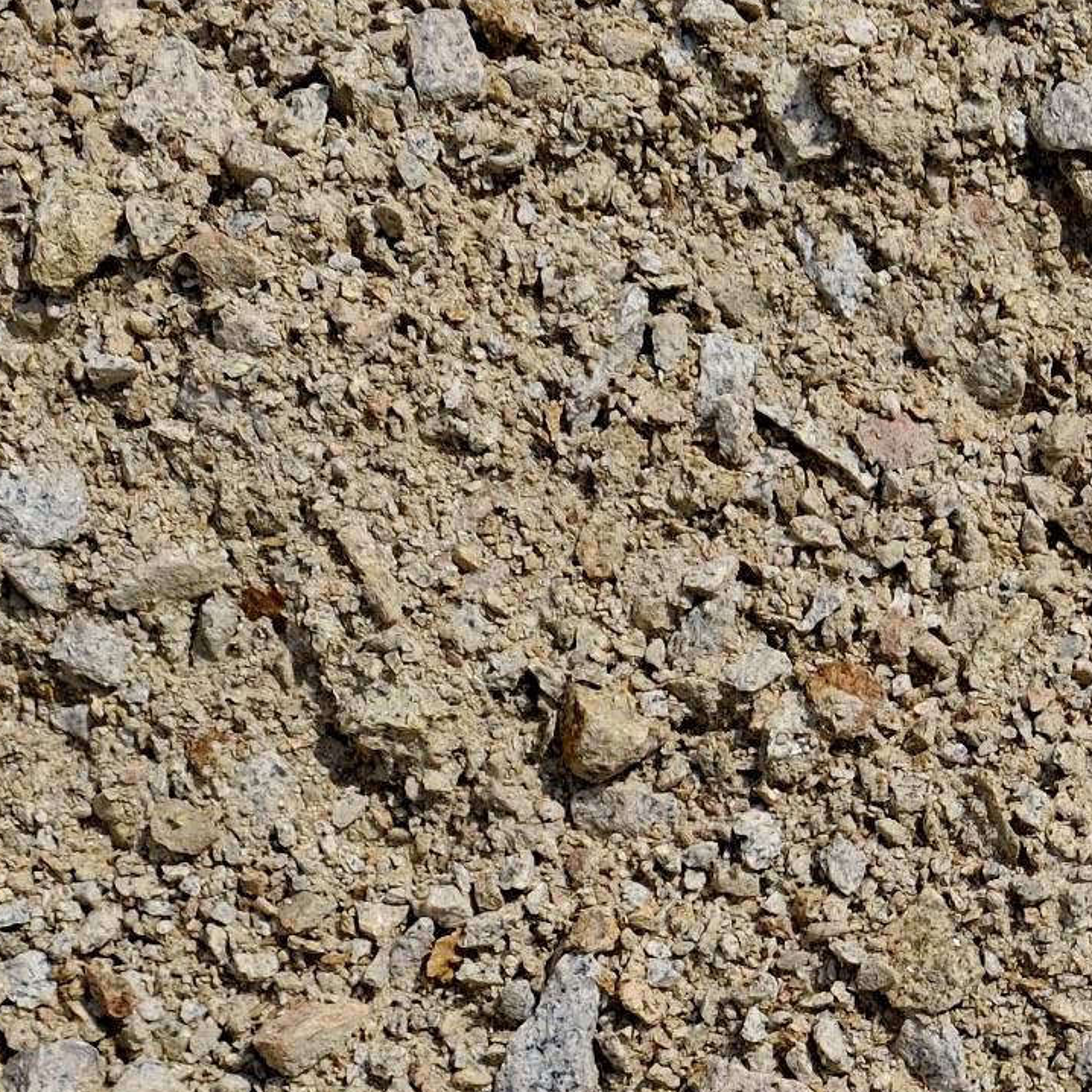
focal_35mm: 133
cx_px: 1475
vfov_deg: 12.7
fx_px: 4747
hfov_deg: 12.6
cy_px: 1405
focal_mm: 24.3
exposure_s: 1/1900
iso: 160
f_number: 5.6
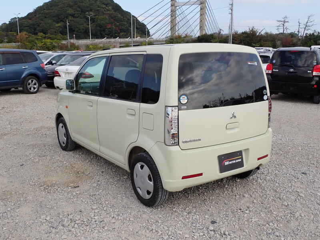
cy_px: 120
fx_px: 333
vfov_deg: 39.7
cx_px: 160
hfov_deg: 51.4
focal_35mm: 36
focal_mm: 6.37
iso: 100
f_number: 3.5
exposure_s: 1/640
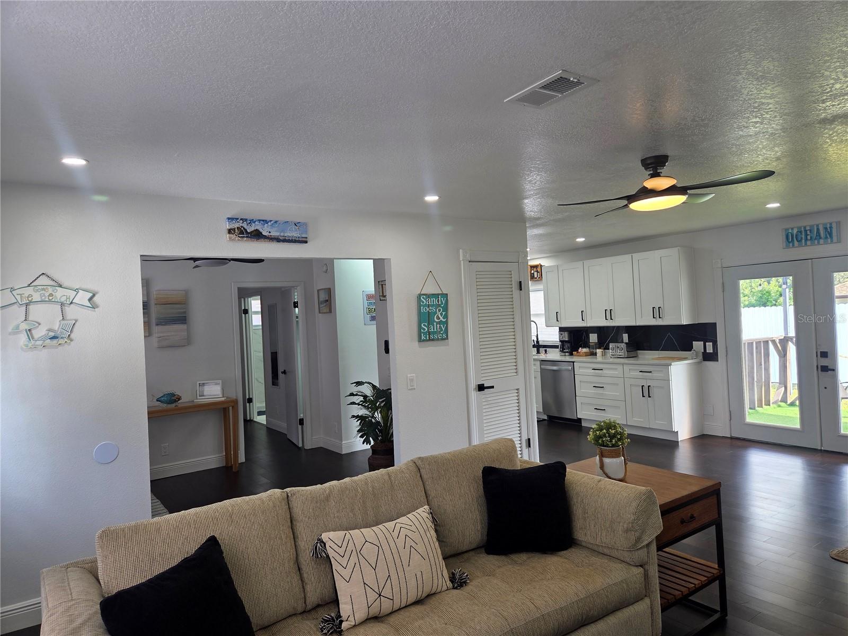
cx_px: 424
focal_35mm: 23
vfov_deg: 58.9
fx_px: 563
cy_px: 318
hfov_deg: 73.9
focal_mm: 5.4
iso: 64
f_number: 1.8
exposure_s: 1/120
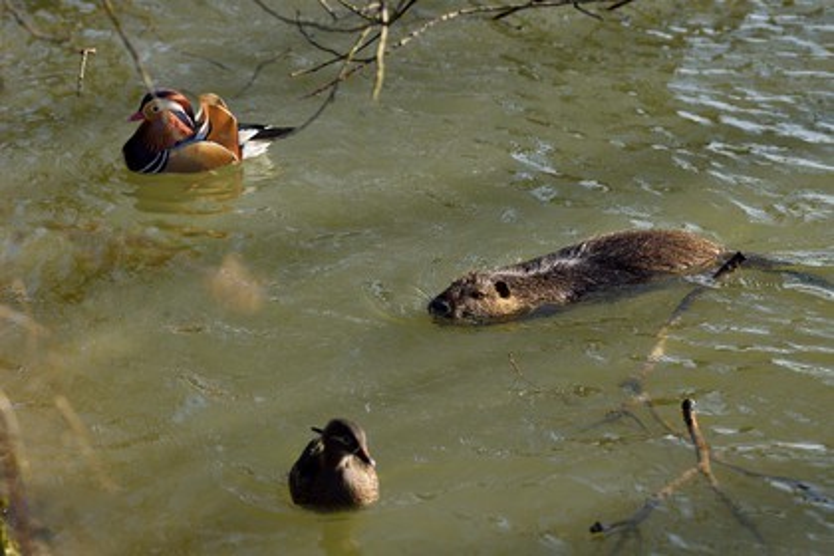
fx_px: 3359
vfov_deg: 9.5
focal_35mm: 145
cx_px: 417
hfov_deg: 14.2
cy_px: 278
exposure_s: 1/800
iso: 200
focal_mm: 145
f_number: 4
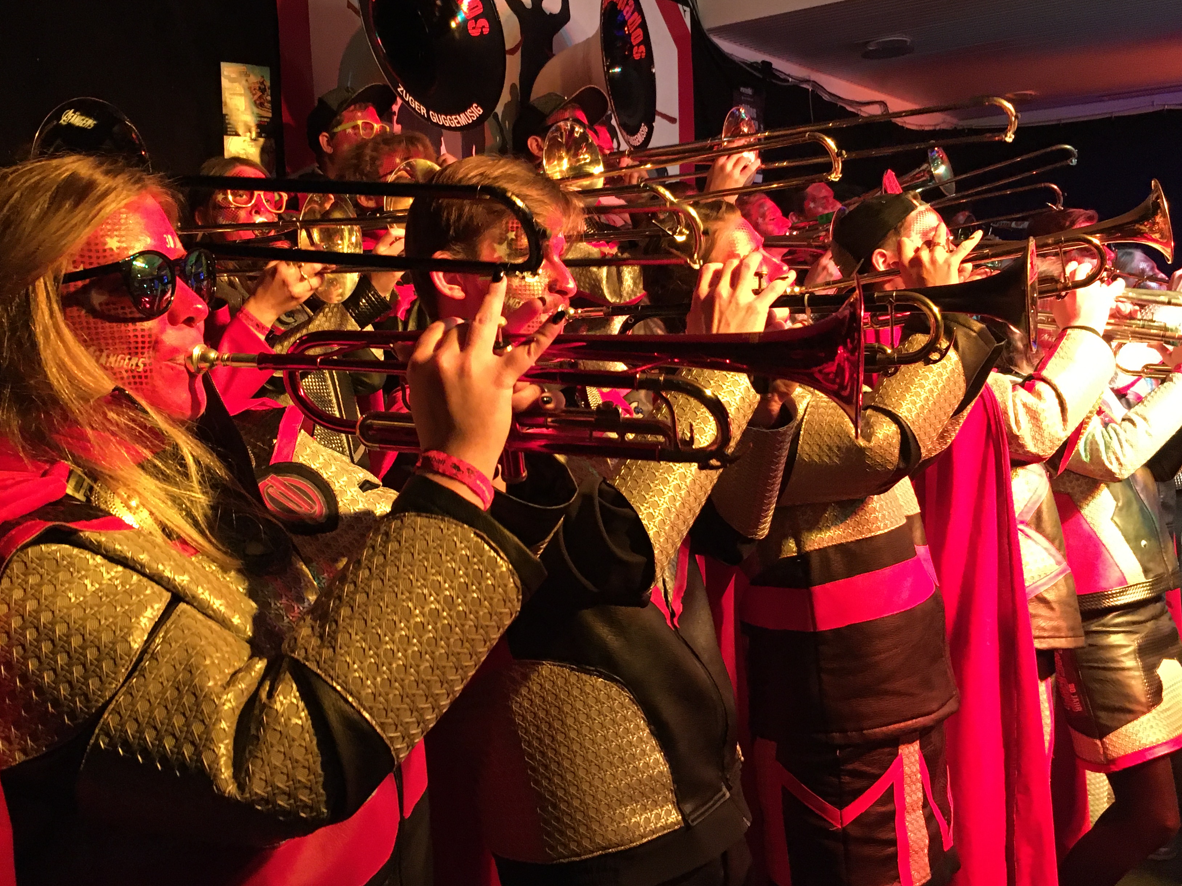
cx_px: 553
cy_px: 389
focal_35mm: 36
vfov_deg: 39.6
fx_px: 1229
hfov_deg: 51.3
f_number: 2.2
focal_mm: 4.15
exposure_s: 1/17
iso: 200
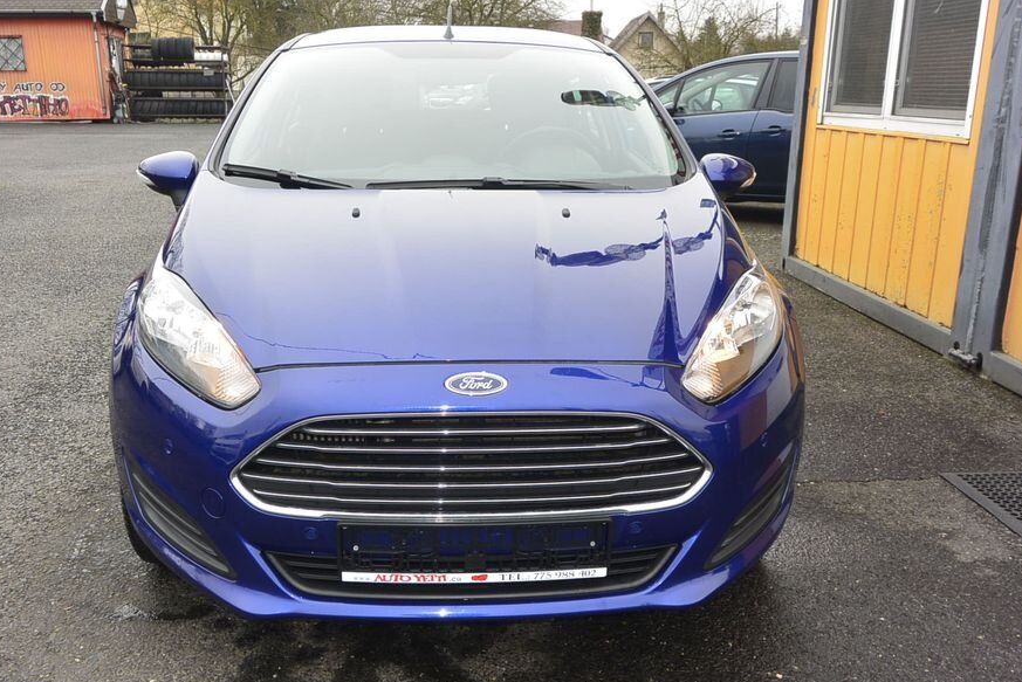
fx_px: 966
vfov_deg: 38.9
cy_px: 378
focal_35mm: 34
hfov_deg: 55.7
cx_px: 478
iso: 160
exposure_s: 1/250
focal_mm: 11
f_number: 4
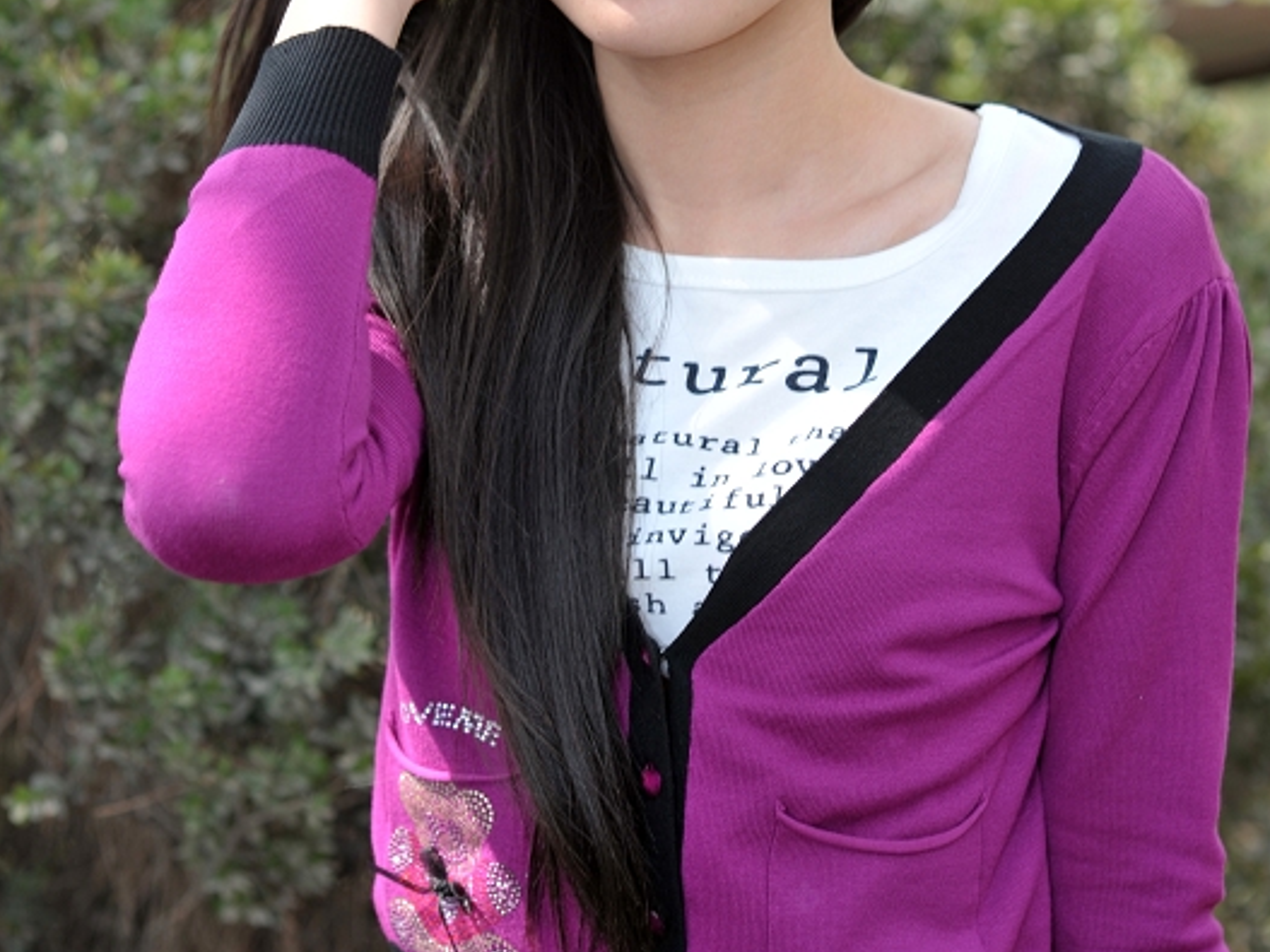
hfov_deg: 15.9
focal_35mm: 124
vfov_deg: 11.9
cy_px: 164
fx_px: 4548
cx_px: 636
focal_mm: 85
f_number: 4
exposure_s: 1/125
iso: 200
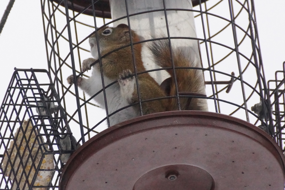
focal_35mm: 375
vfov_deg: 3.7
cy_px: 95
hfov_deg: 5.5
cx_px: 142
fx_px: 2969
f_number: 7.1
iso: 3200
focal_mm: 250
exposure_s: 1/500
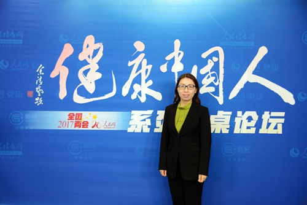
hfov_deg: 58.7
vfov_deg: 41.2
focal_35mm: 32
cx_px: 154
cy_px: 102
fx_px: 273
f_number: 4
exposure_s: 1/250
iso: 2000
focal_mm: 32
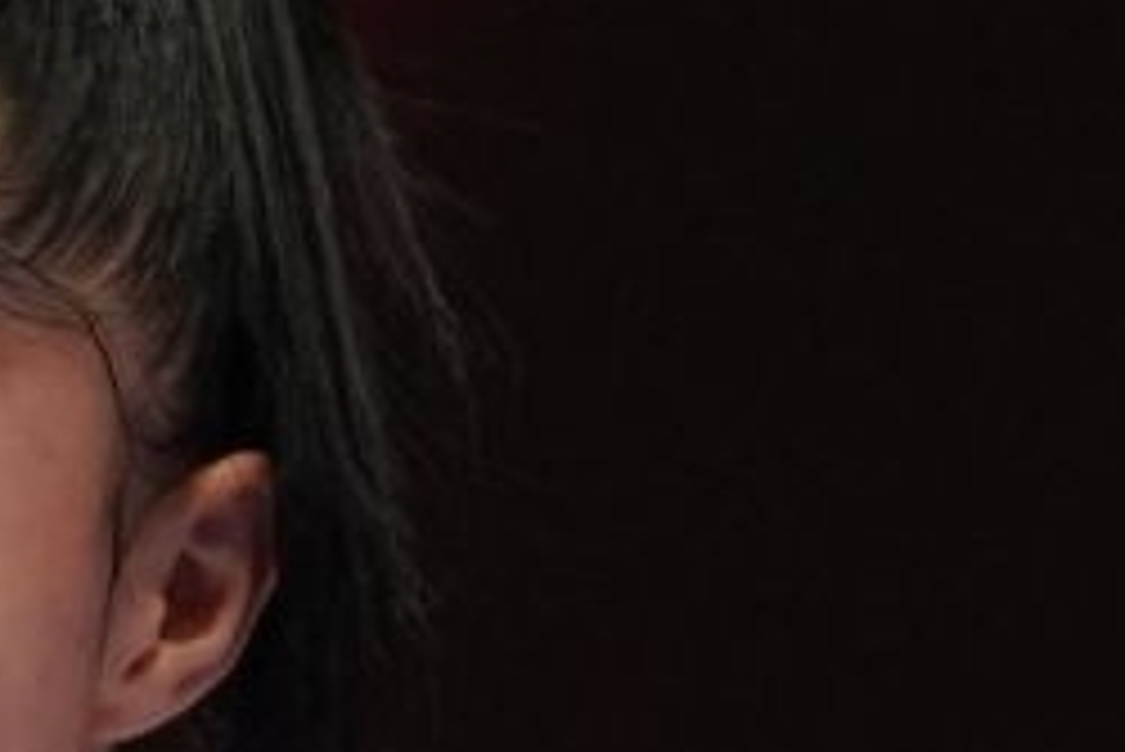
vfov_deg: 0.5
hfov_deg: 0.7
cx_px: -774
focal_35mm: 3026
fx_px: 94613
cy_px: 1396
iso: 1250
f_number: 4
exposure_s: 1/500
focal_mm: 280
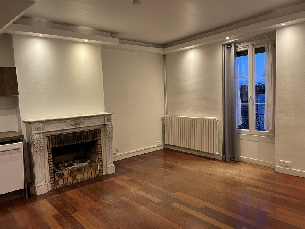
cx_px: 152
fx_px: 229
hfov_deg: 67.3
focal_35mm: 26
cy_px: 114
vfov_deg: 53.1
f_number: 1.6
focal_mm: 5.1
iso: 100
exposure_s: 1/50
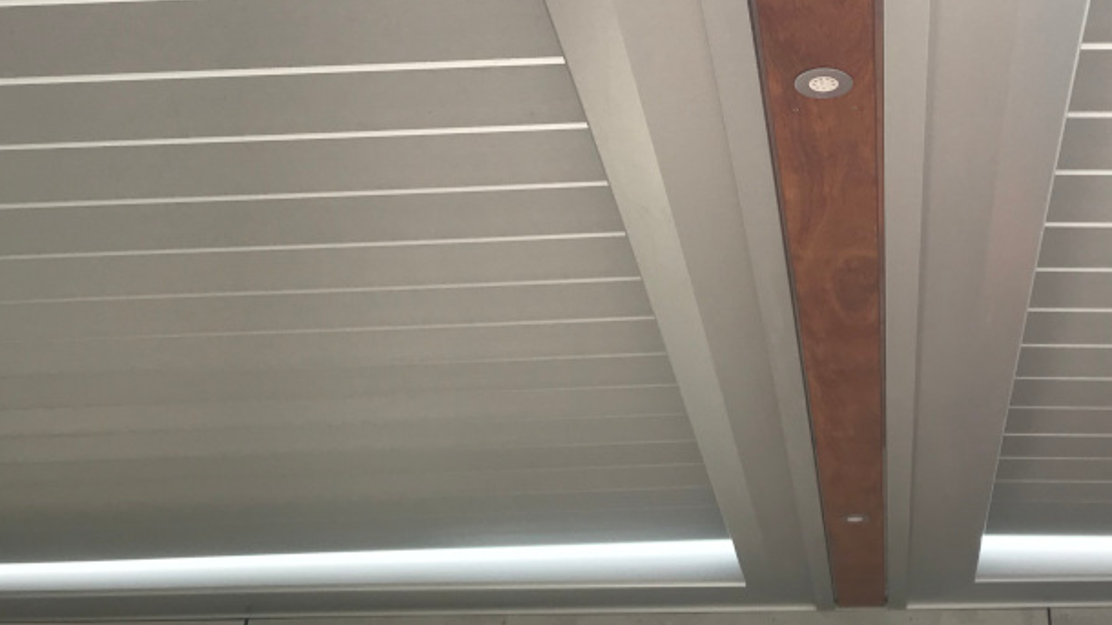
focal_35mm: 50
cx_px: 815
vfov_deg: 23.2
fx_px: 1474
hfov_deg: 40.3
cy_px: 29
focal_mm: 3.99
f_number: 1.8
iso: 20
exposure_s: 1/100
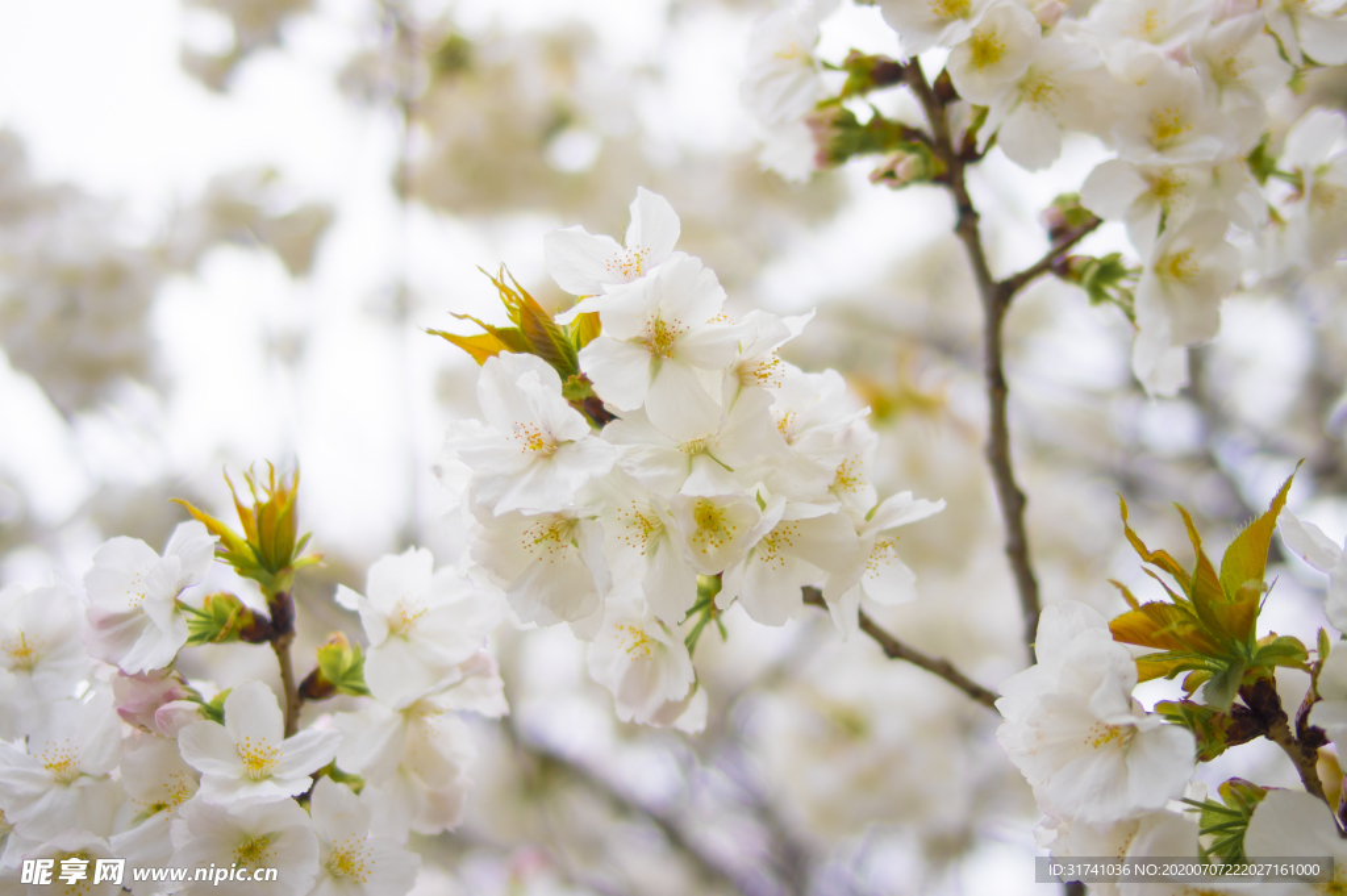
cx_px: 674
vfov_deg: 29.2
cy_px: 448
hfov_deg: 42.8
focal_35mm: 46
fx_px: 1720
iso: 100
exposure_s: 1/2500
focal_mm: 31
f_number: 1.8
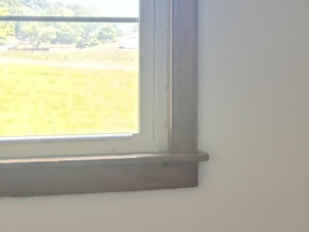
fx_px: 1213
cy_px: 76
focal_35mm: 136
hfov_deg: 12.2
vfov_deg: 10.9
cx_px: 695
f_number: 1.6
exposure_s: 1/121
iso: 125
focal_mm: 5.96
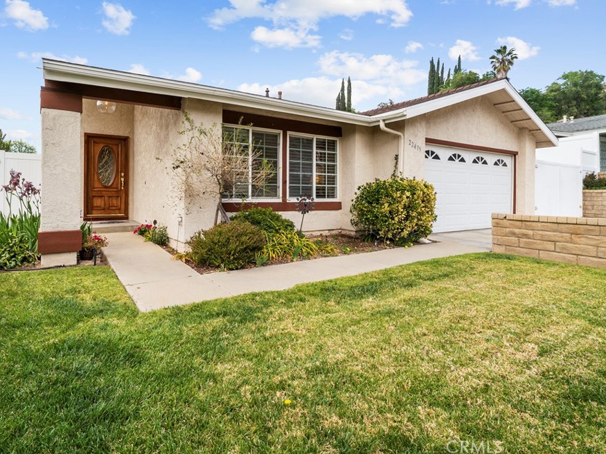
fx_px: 315
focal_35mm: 18
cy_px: 220
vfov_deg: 71.6
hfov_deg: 87.0
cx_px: 253
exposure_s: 1/160
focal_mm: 16
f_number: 11
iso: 250
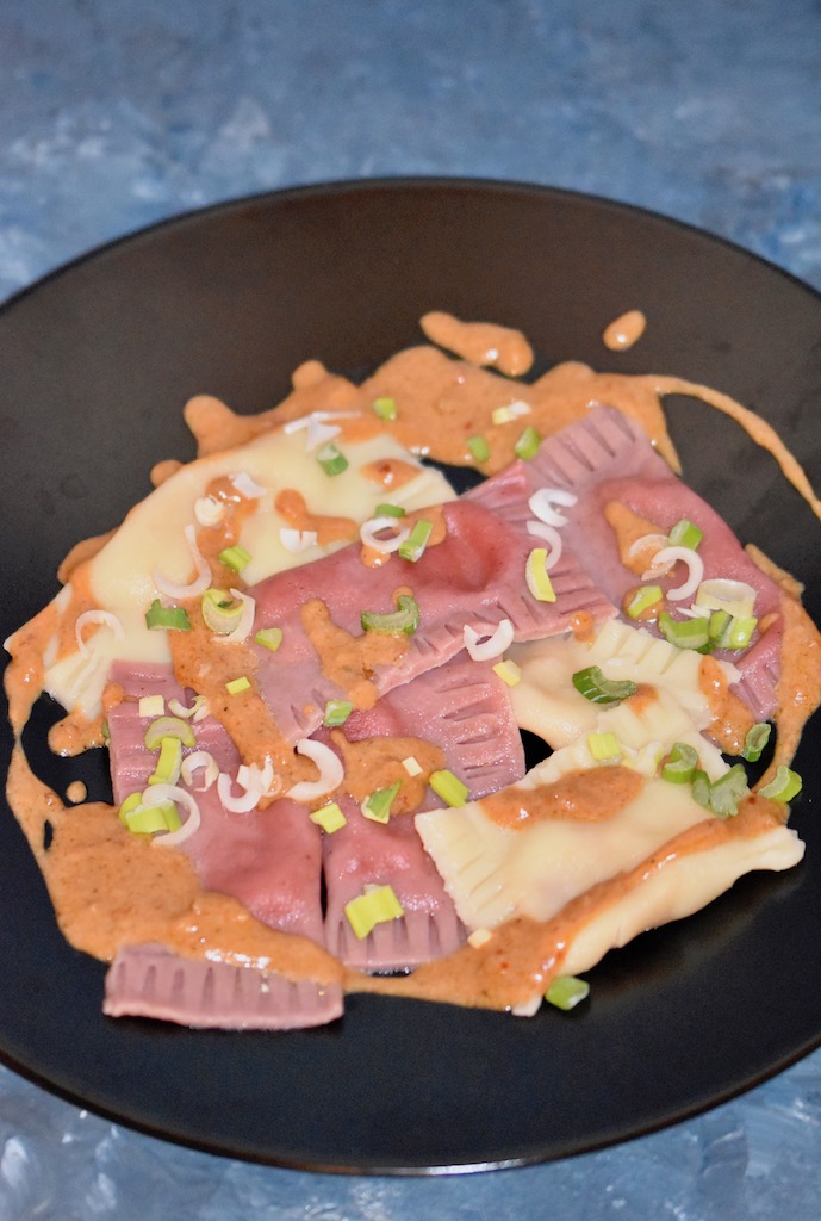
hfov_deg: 8.8
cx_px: 410
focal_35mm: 158
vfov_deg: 13.0
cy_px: 610
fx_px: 5353
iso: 6400
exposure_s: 1/60
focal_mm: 105
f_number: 3
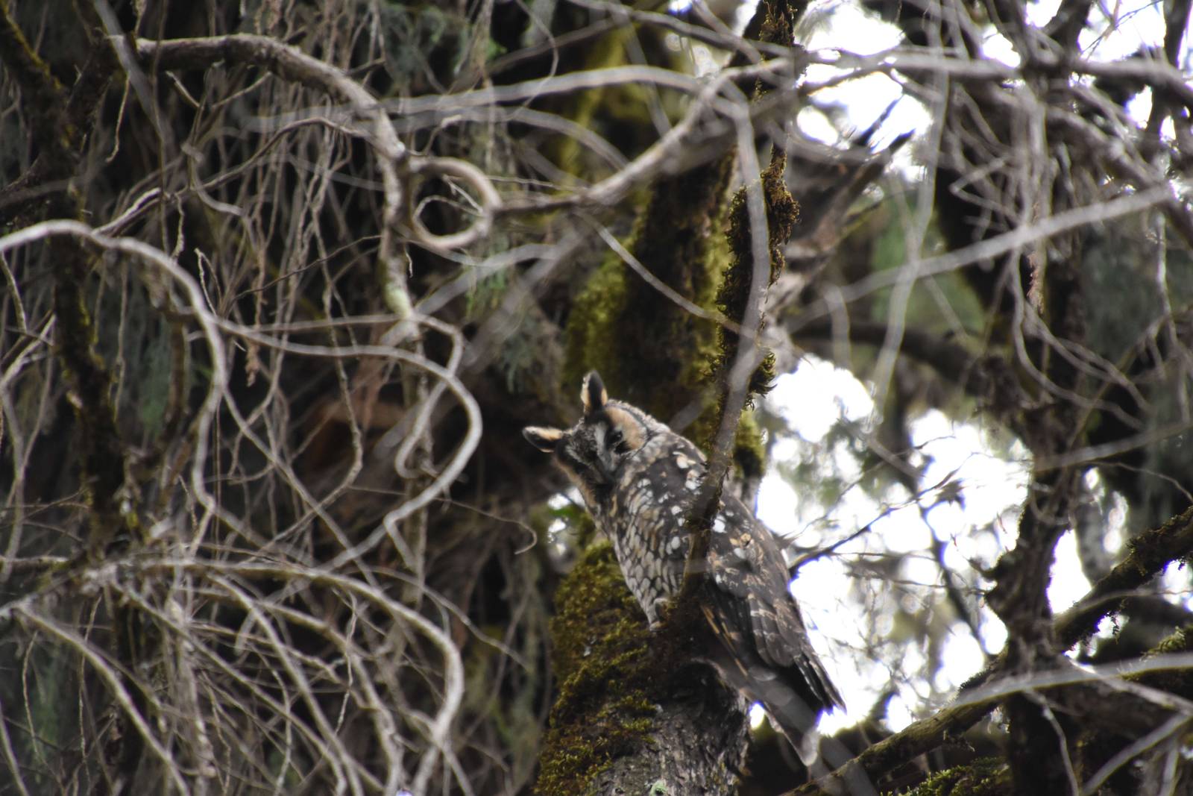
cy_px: 398
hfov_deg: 4.6
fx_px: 14913
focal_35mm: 450
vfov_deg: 3.1
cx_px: 596
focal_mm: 300
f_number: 6.3
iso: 1600
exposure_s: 1/80
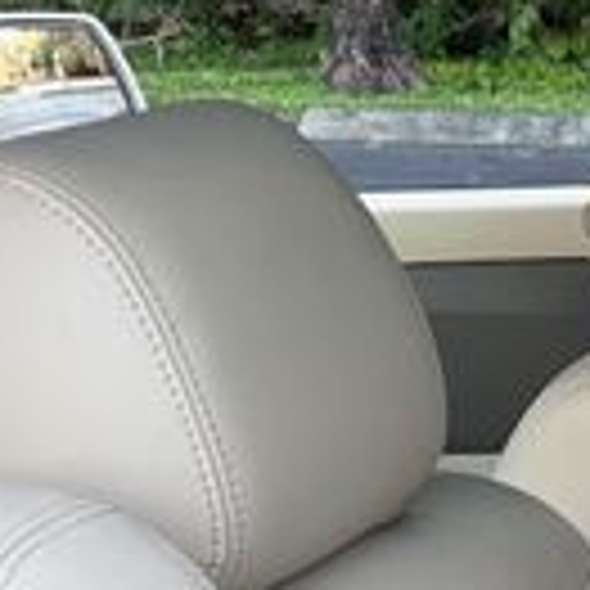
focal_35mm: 104
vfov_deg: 15.0
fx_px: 2005
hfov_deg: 13.6
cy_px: 986
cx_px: 1266
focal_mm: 6.76
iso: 80
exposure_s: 1/121
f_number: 1.78
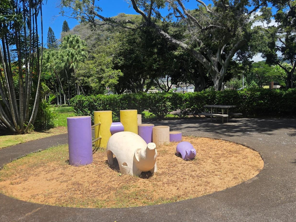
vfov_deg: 46.7
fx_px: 257
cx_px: 164
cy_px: 121
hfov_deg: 59.8
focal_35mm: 30
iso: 80
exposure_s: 1/3737
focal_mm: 5.4
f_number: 1.8
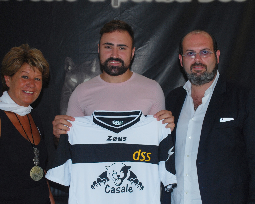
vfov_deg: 23.8
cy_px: 113
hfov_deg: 29.6
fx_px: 483
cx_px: 134
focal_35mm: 64
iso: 200
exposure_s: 1/60
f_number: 4.8
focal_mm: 30
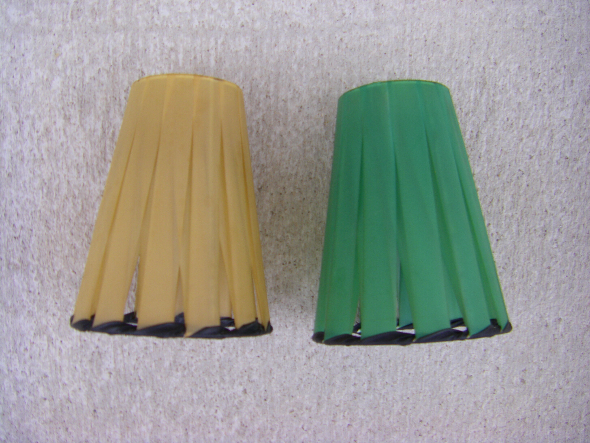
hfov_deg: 49.0
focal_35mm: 38
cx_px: 295
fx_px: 648
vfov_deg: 37.7
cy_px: 222
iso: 64
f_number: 3.5
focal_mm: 6.3
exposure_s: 1/50
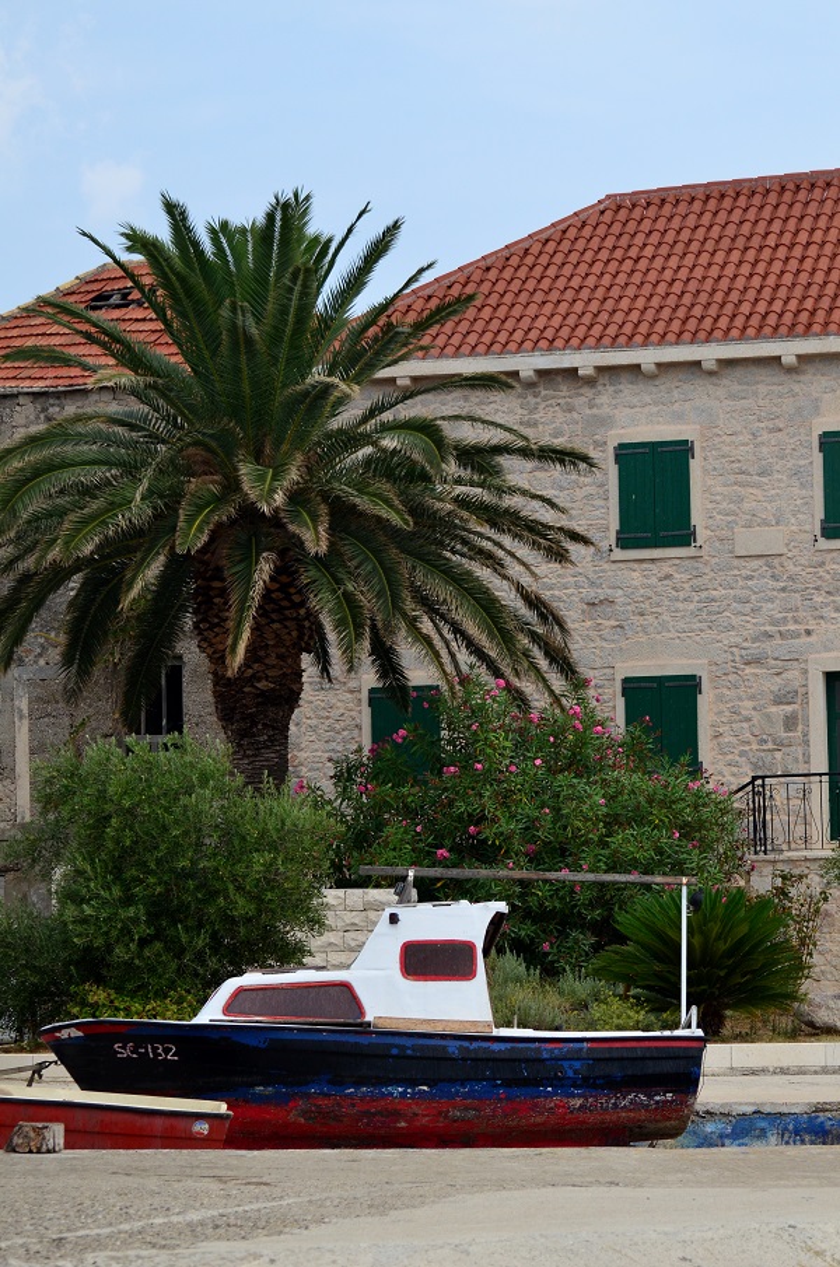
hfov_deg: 11.1
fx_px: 4321
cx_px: 420
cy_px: 634
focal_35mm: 123
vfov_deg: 16.7
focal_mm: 82
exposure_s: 1/1250
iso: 640
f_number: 5
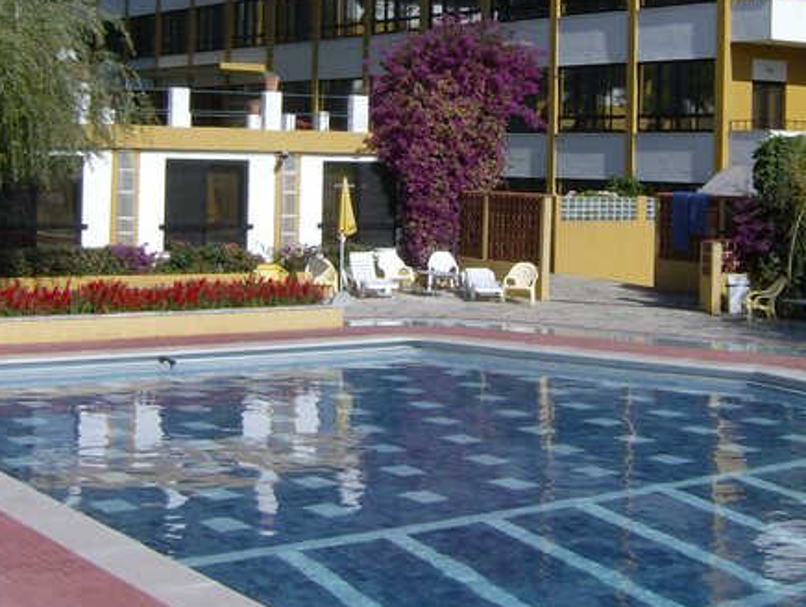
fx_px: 1538
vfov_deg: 21.9
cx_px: 555
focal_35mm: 66
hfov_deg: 29.1
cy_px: 89
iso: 100
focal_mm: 6
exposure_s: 1/1321
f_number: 4.7
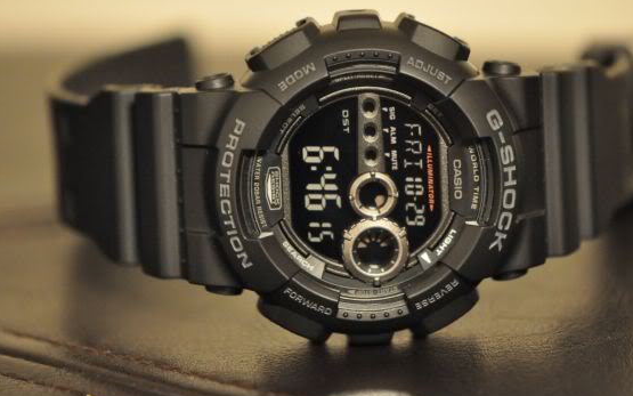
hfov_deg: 14.0
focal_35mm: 150
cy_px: 177
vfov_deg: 8.8
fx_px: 2581
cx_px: 325
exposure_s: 1/10
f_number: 3.8
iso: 3200
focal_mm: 85
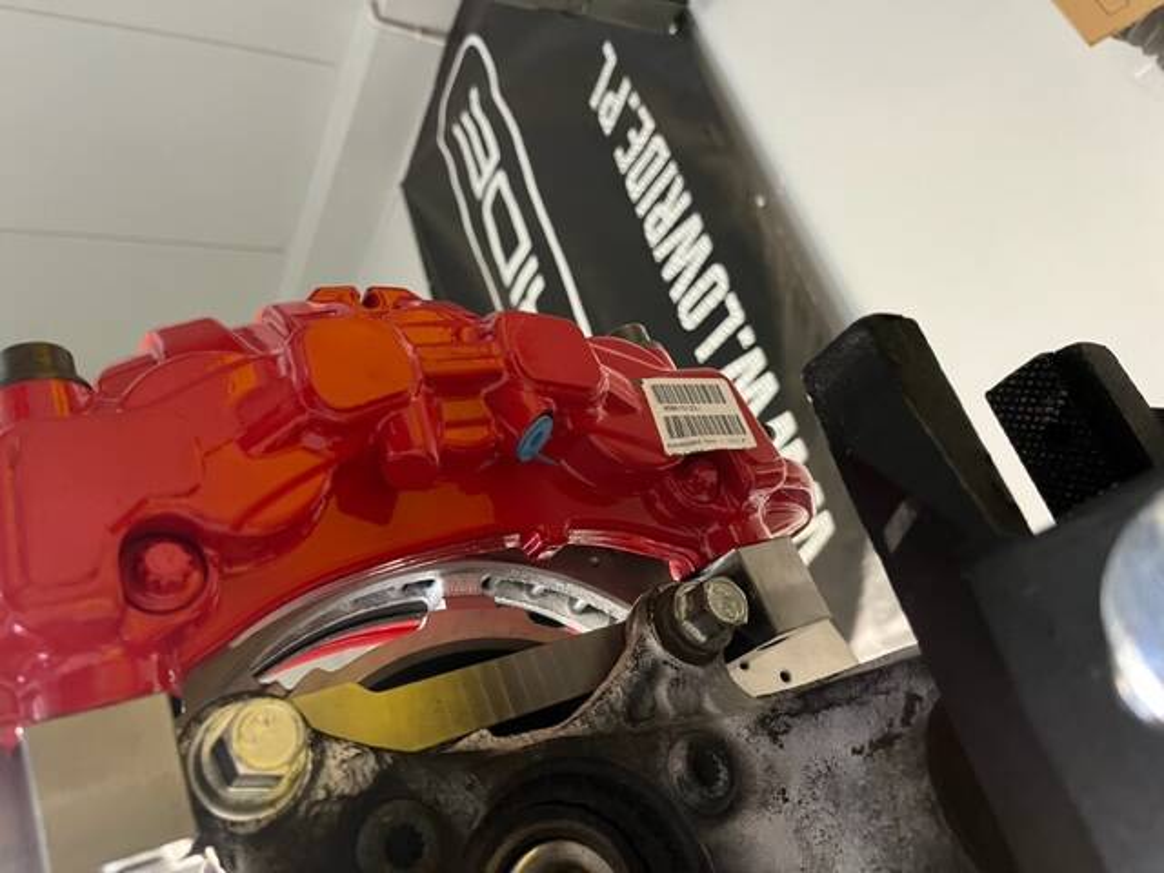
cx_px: 582
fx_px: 874
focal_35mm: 26
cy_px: 436
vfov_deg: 53.1
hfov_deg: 67.3
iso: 500
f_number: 1.6
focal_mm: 5.1
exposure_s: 1/33
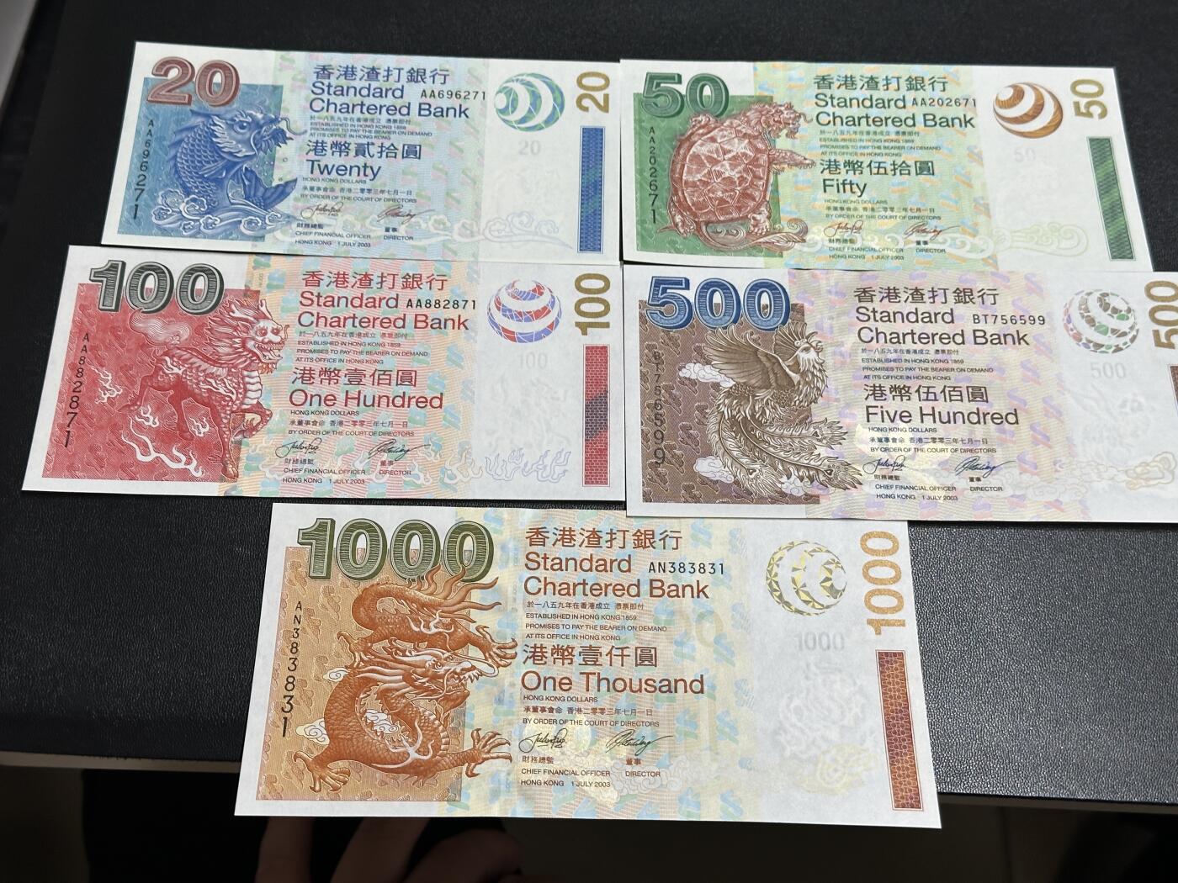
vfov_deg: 30.3
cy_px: 442
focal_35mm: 48
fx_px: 1633
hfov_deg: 39.7
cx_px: 589
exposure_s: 1/50
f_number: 1.78
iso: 64
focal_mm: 6.86
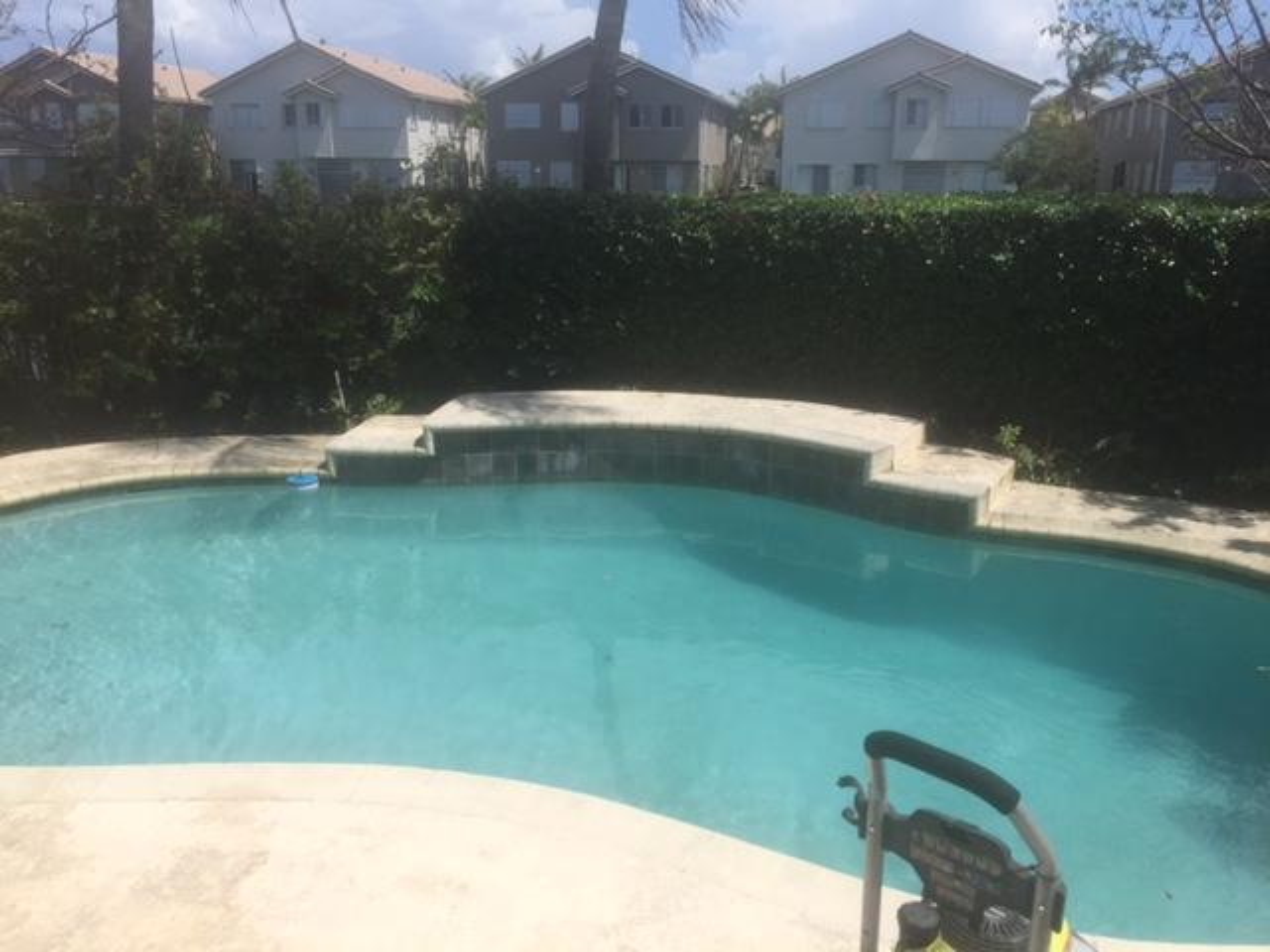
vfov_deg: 48.2
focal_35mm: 29
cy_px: 476
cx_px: 635
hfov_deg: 61.7
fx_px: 1064
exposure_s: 1/3968
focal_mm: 4.15
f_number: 2.2
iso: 32
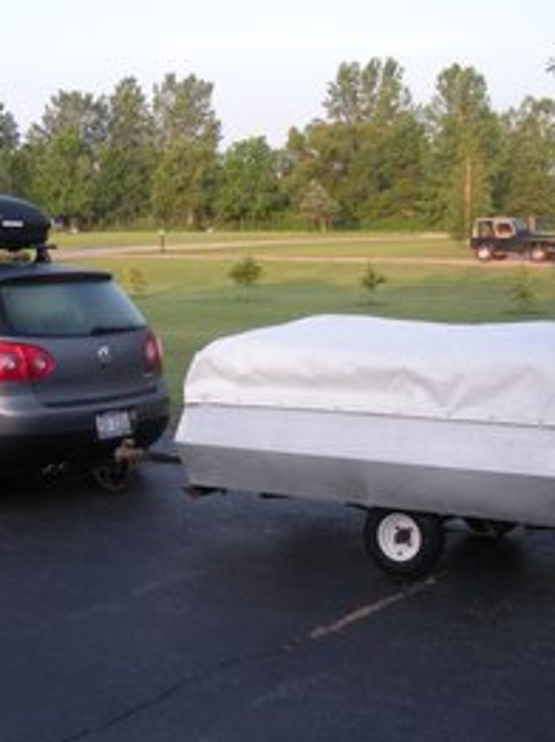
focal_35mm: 55
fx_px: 1178
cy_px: 413
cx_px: 176
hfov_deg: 26.3
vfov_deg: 34.9
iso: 64
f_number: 3.5
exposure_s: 1/88.4
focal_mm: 6.3
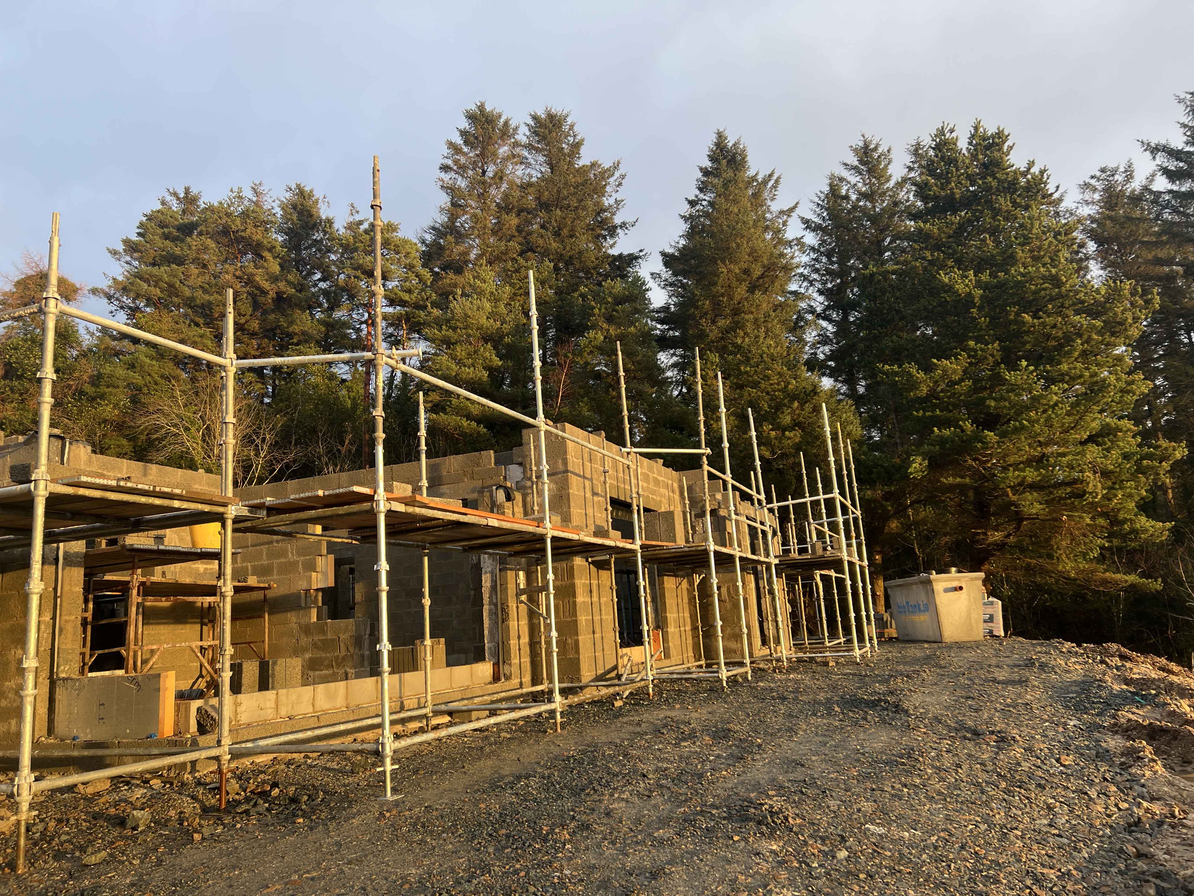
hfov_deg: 67.3
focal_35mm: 26
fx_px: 897
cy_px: 448
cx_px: 597
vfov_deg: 53.1
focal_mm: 5.7
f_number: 1.5
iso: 40
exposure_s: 1/121
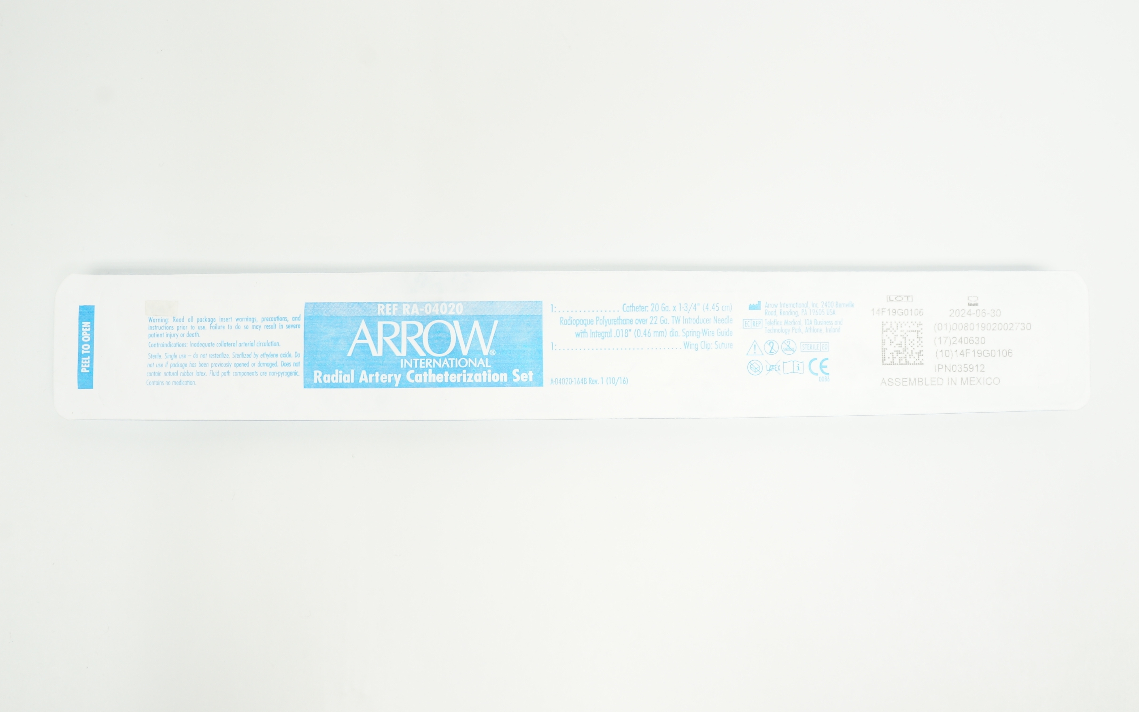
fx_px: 869
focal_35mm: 28
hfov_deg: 66.5
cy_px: 346
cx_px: 576
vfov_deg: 44.5
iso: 400
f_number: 10
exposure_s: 1/15
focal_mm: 18
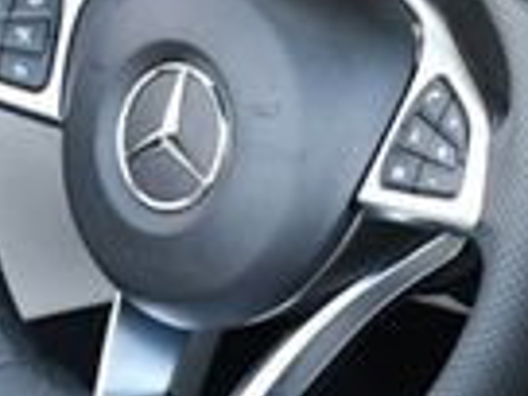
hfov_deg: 8.2
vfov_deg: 6.3
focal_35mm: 236
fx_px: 3600
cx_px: 742
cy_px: 324
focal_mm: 26
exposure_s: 1/200
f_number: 4
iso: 800
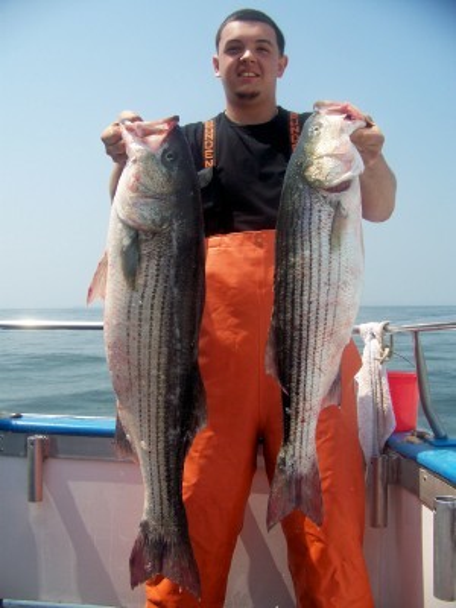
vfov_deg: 51.4
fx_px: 632
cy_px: 304
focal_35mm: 36
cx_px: 228
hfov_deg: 39.7
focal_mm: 5.85
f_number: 2.8
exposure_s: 1/800
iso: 64
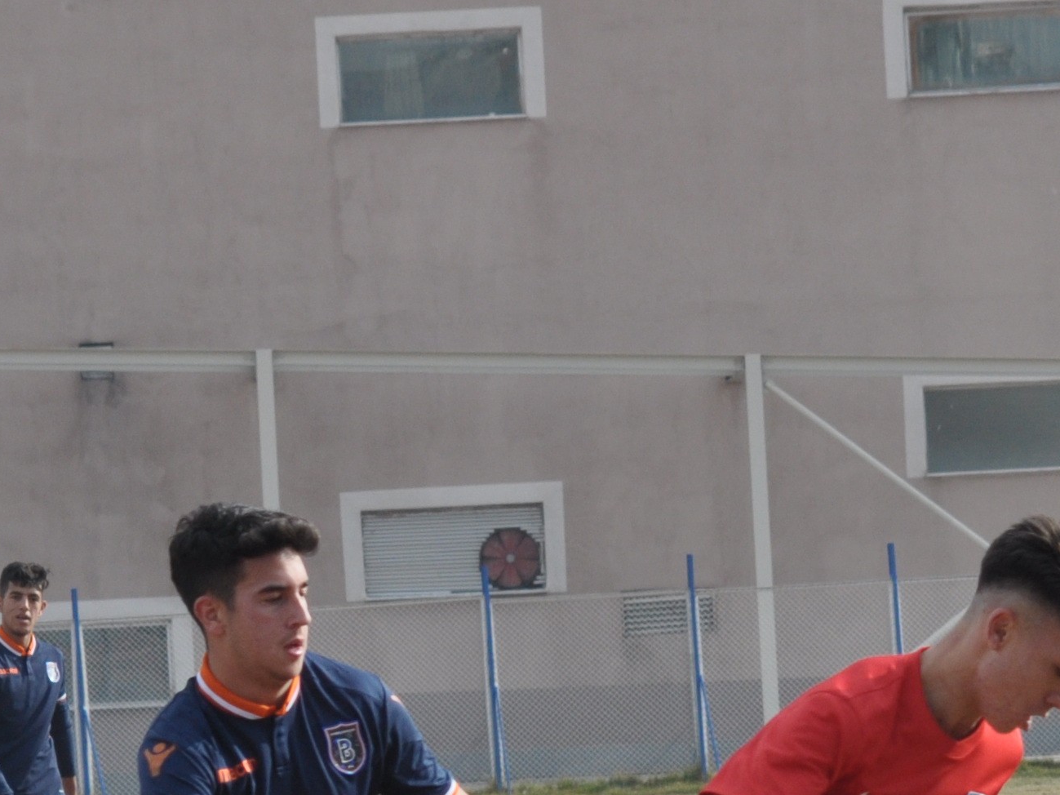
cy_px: 966
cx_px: 779
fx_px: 10196
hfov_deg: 5.9
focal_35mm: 333
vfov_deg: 4.5
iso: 400
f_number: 7.1
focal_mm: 70
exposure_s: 1/800
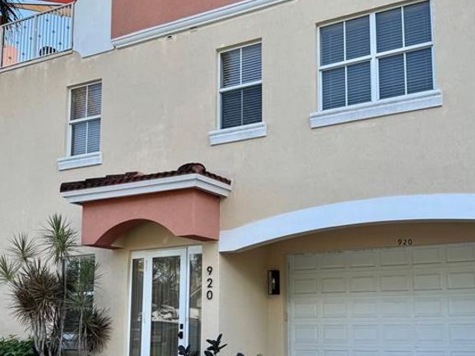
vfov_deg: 54.8
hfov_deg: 69.4
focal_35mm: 25
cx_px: 231
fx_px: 343
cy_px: 182
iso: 80
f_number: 1.78
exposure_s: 1/980
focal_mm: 6.76
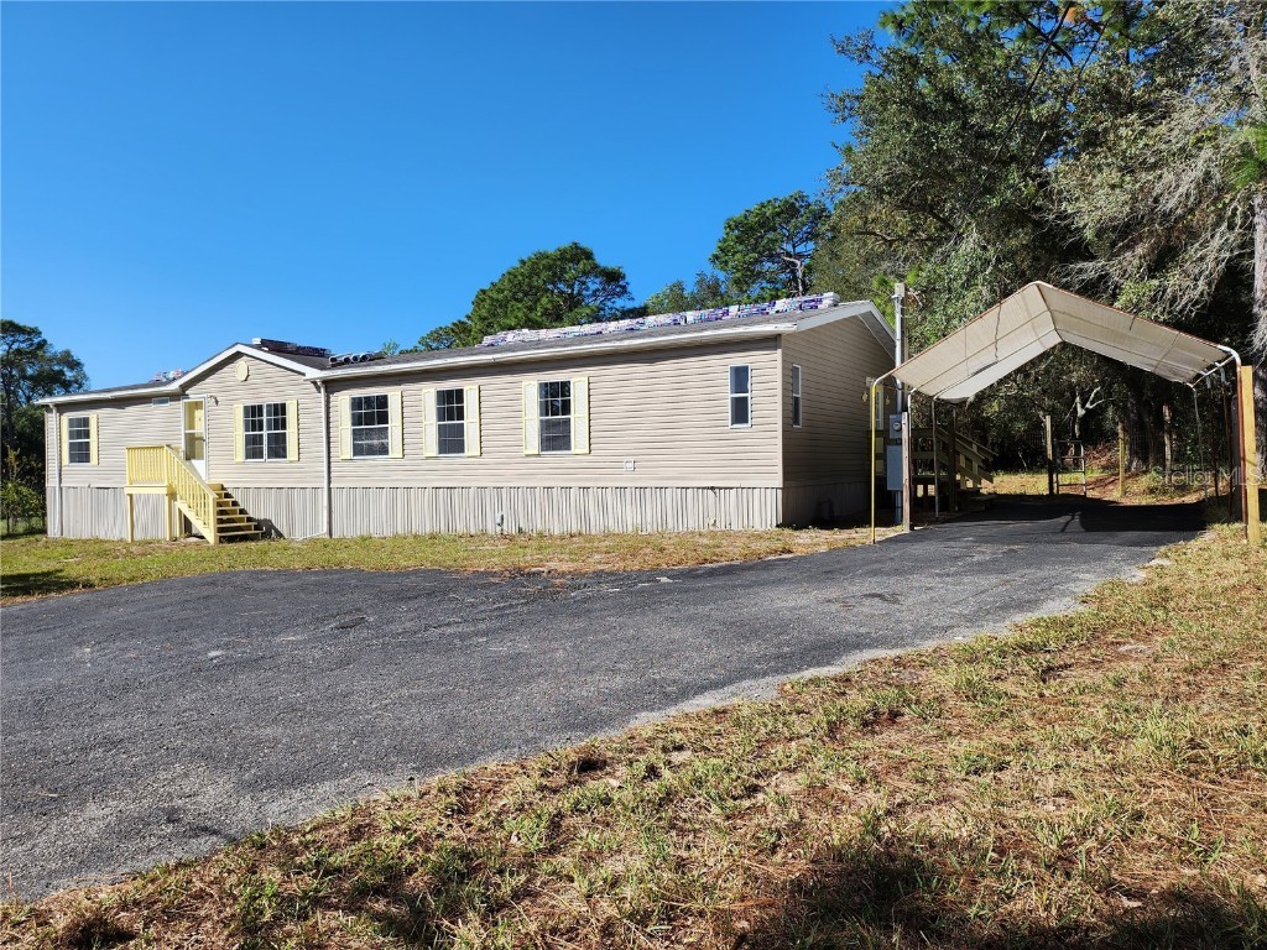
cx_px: 634
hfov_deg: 73.9
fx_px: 842
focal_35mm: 23
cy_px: 475
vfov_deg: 58.9
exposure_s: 1/919
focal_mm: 6.4
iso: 12
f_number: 1.8
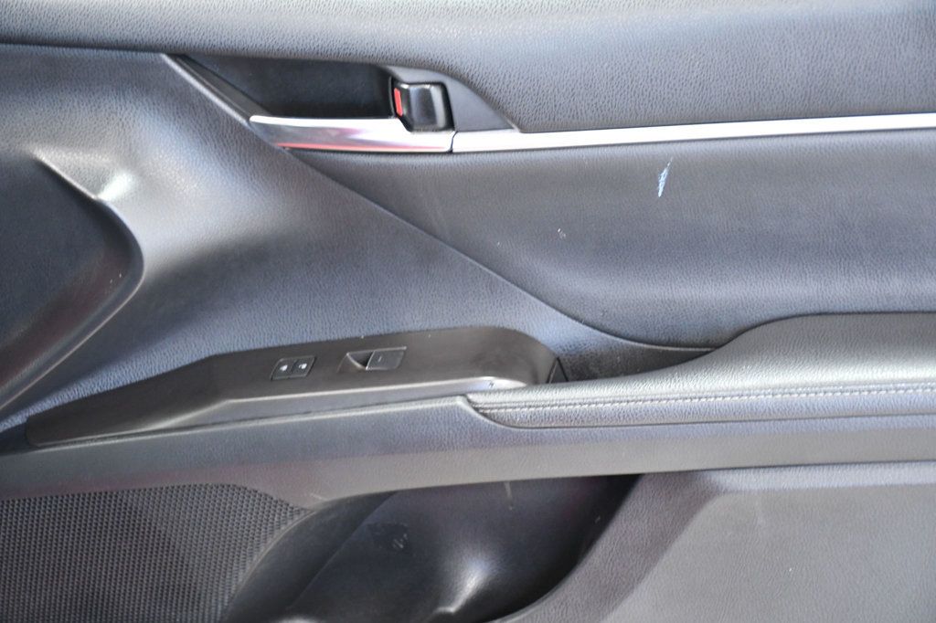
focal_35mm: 78
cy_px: 312
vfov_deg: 17.5
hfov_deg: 26.0
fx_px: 2027
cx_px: 468
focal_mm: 52
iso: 2500
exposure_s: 1/50
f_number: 4.8
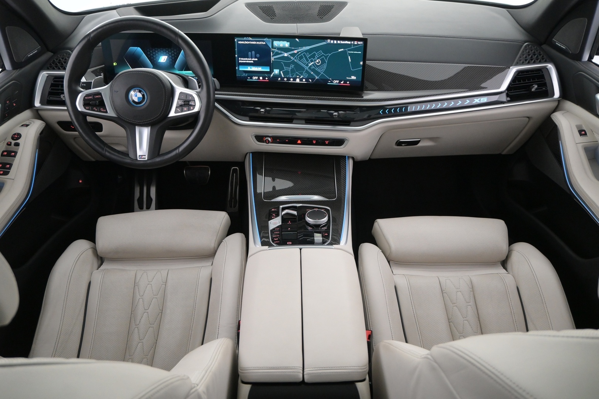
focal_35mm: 28
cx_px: 300
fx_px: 462
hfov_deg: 65.9
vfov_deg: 46.8
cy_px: 200
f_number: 3.8
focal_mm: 18.5
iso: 2500
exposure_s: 1/50
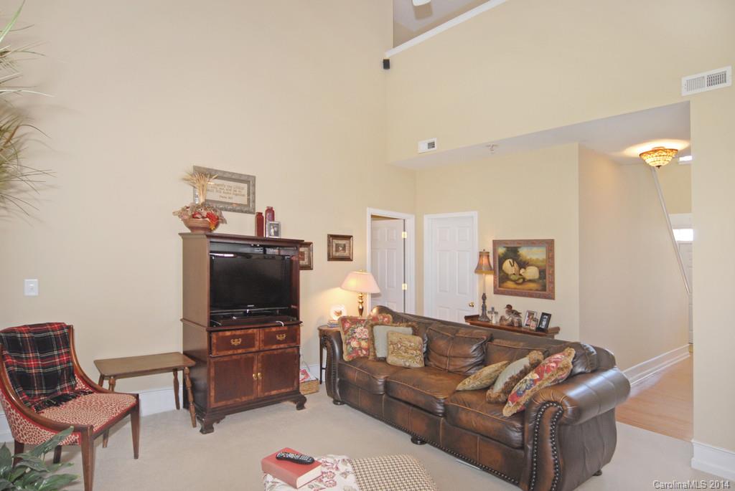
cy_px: 246
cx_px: 368
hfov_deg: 53.1
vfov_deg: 37.0
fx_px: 736
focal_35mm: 36
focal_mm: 24
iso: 200
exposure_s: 1/20
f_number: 5.6
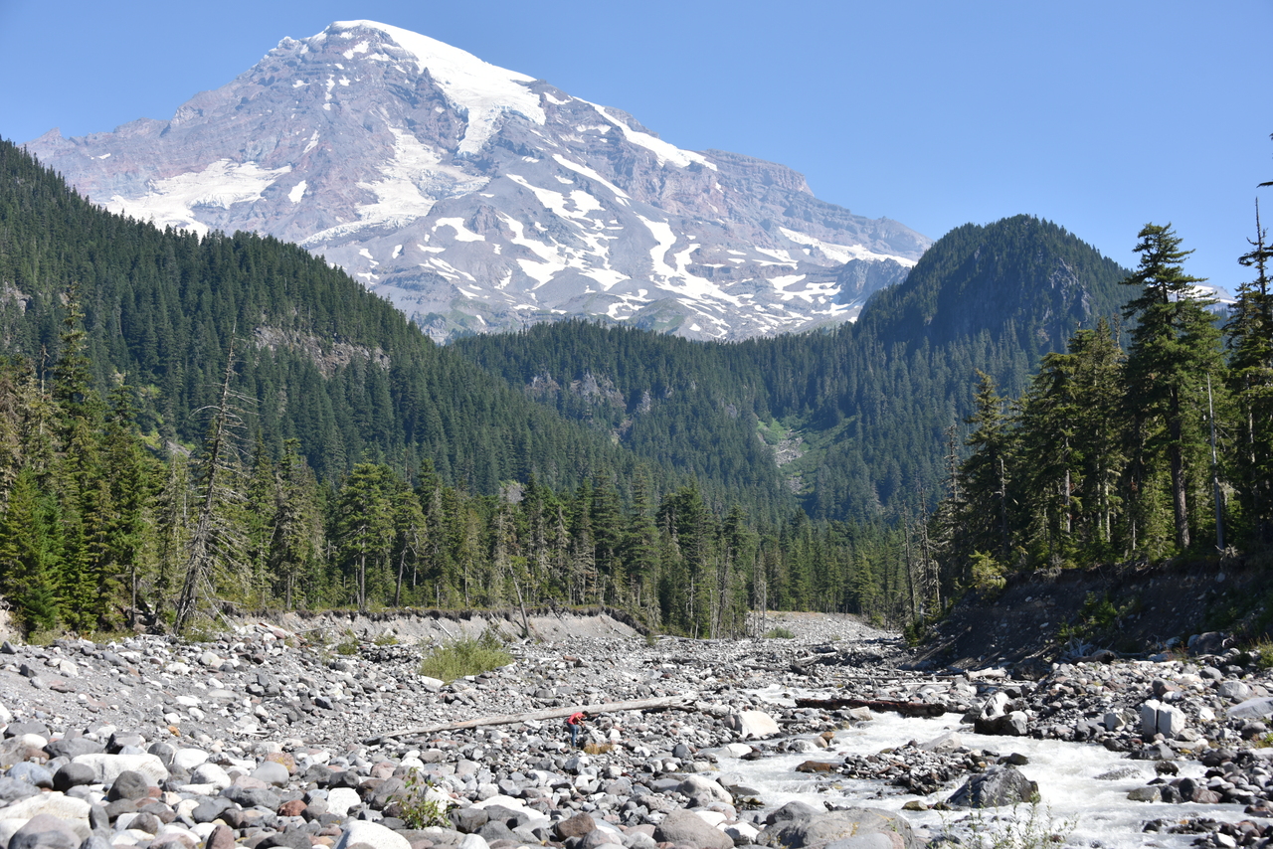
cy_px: 424
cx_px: 636
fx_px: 1981
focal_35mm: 56
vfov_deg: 24.2
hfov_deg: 35.6
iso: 100
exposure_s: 1/250
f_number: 8
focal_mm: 56
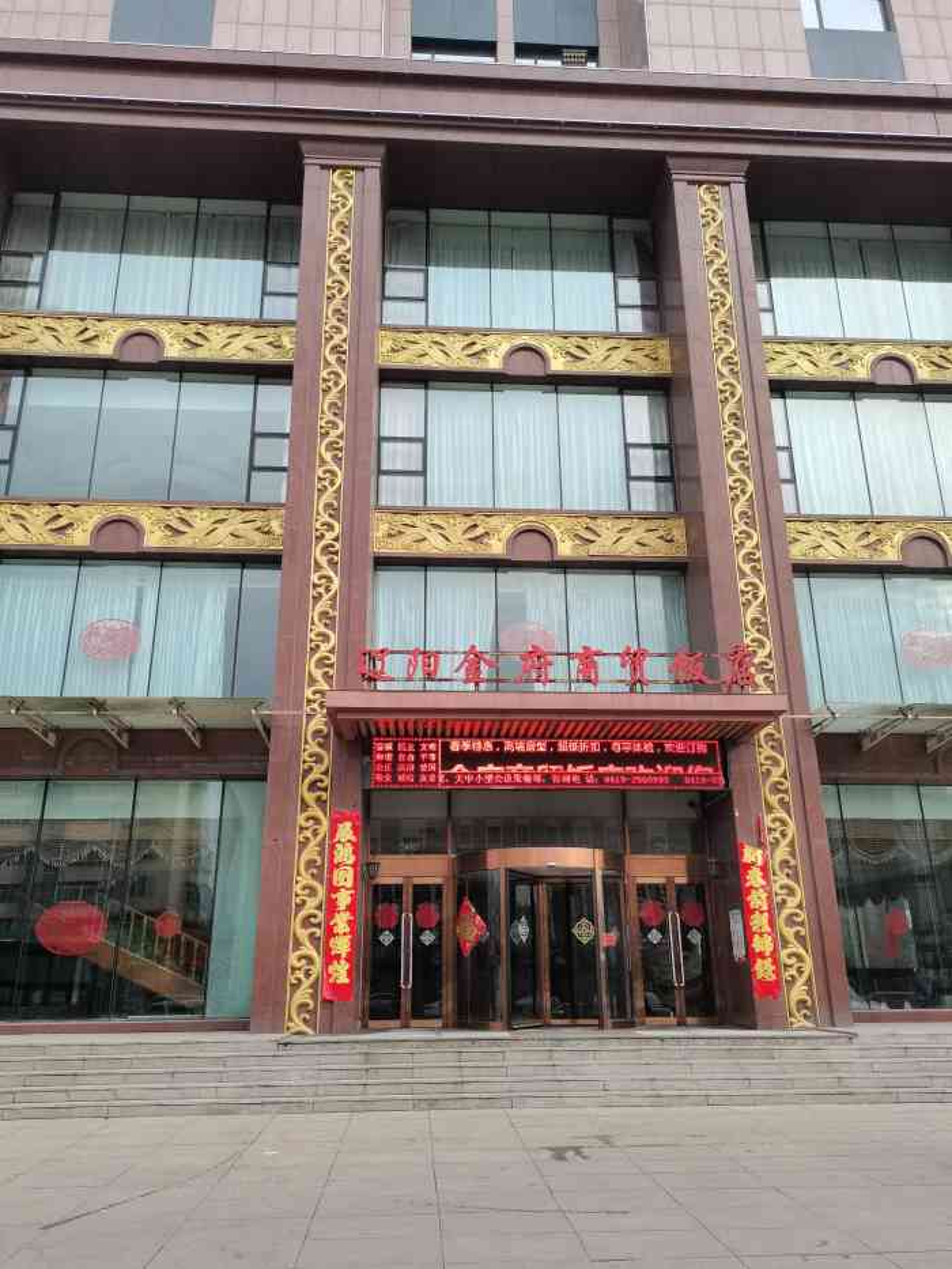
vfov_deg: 67.3
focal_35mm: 26
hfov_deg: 53.1
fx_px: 953
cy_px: 634
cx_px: 476
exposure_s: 1/256
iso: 50
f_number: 1.8
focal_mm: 5.58
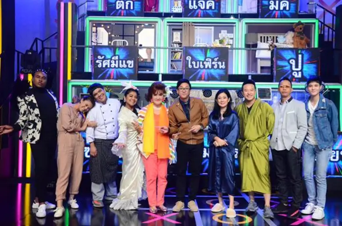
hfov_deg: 49.7
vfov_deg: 34.0
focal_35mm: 39
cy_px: 113
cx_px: 171
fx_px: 370
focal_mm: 26
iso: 6400
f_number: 8
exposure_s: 1/500
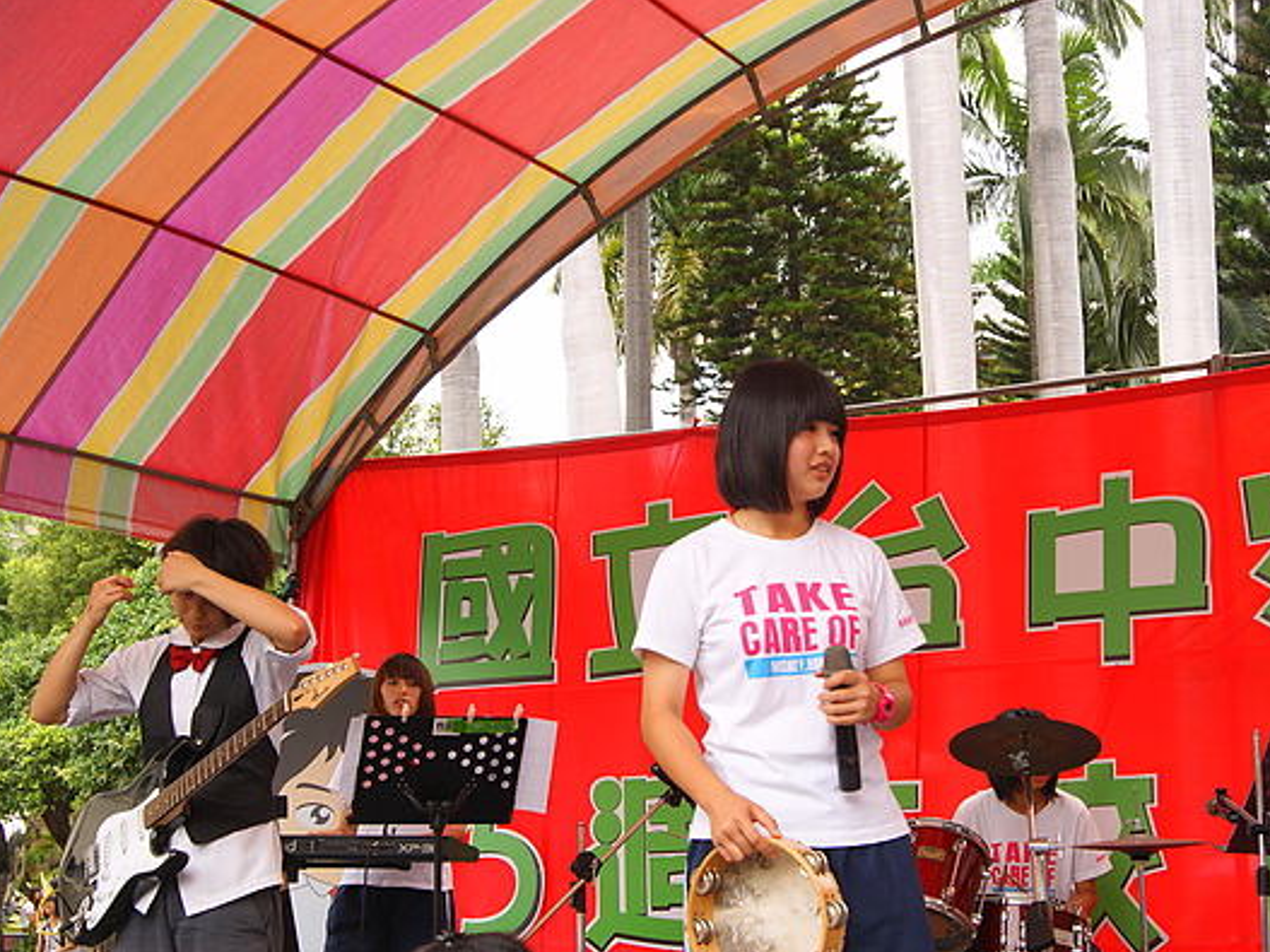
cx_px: 701
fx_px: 2111
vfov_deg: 25.4
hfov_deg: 33.5
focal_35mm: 58
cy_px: 475
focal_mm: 35
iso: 400
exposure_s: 1/160
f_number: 9
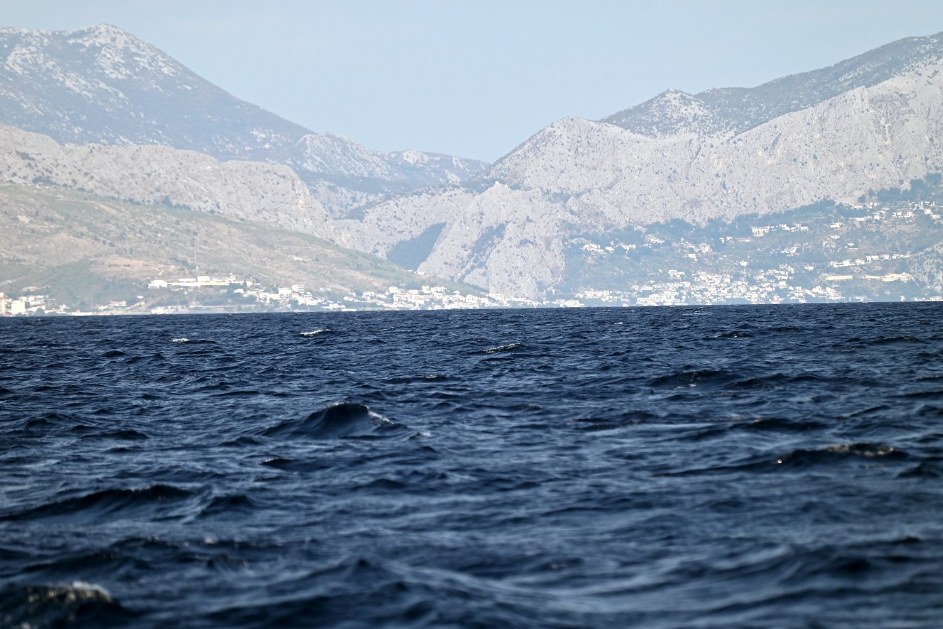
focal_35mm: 300
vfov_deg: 4.6
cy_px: 314
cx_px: 472
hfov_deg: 6.9
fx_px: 7860
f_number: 5.6
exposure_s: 1/2000
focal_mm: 300
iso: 250
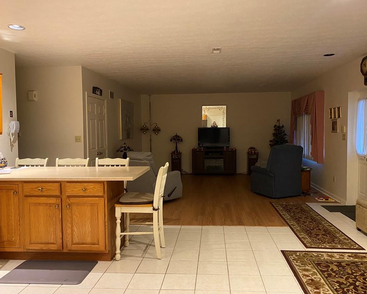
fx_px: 304
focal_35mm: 28
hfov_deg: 62.2
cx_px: 193
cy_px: 144
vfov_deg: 51.5
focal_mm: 4.25
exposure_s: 1/40
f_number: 1.8
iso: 400
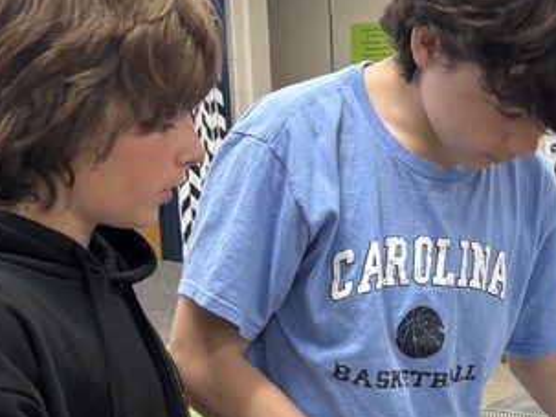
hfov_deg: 22.2
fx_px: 1413
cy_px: 544
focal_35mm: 88
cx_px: 369
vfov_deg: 15.9
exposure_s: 1/60
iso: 125
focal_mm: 5.96
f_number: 1.6
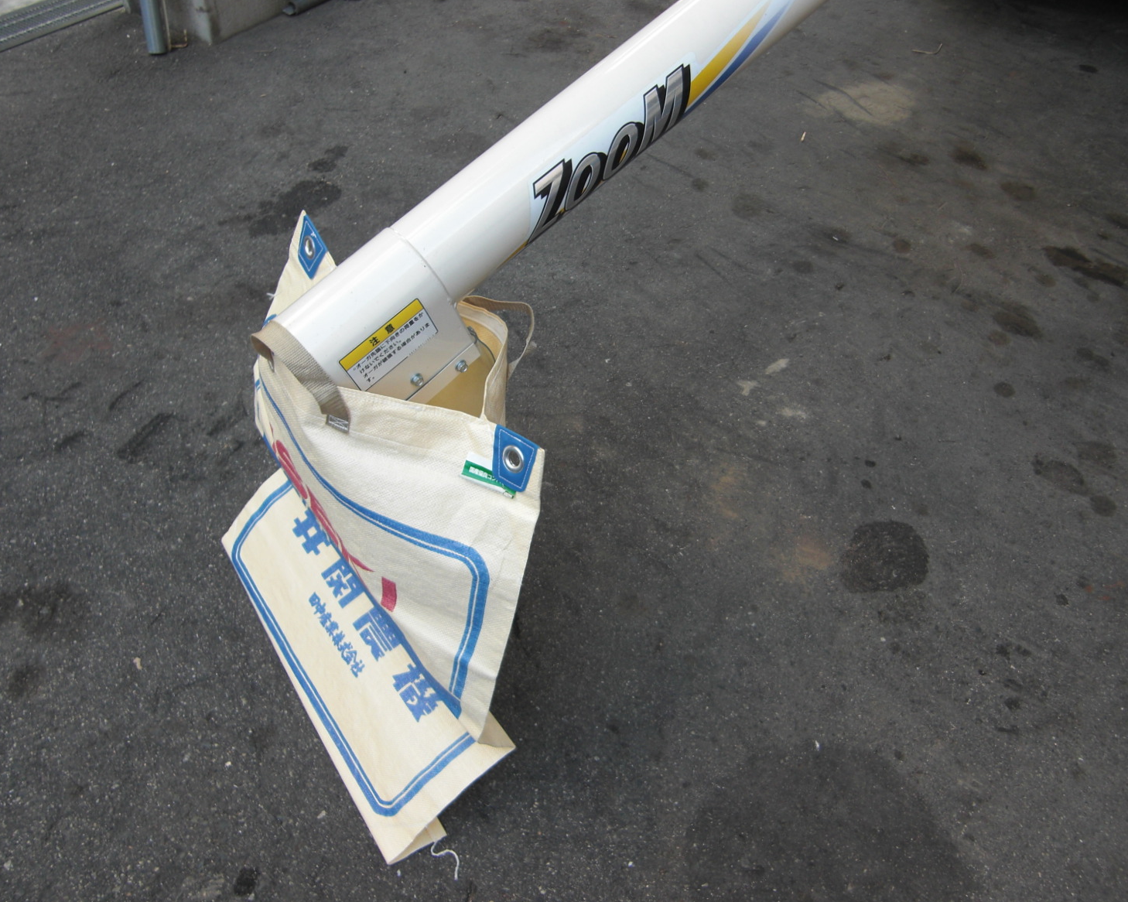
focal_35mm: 30
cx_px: 583
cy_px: 460
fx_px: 1001
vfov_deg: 48.5
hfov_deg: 58.8
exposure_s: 1/125
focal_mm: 4.9
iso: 50
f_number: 2.6
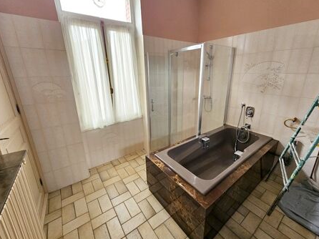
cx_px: 164
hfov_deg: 102.1
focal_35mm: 14
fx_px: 129
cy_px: 112
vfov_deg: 85.5
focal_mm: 2.2
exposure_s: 1/71
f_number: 2.2
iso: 200
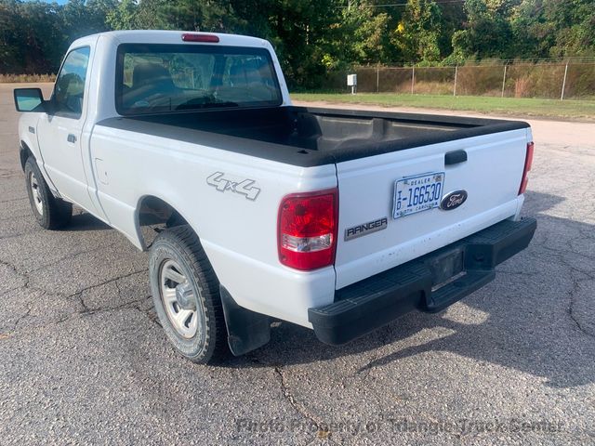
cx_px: 298
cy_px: 223
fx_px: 447
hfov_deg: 67.3
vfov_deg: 53.1
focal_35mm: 26
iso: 25
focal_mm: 4.25
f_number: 1.8
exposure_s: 1/1205
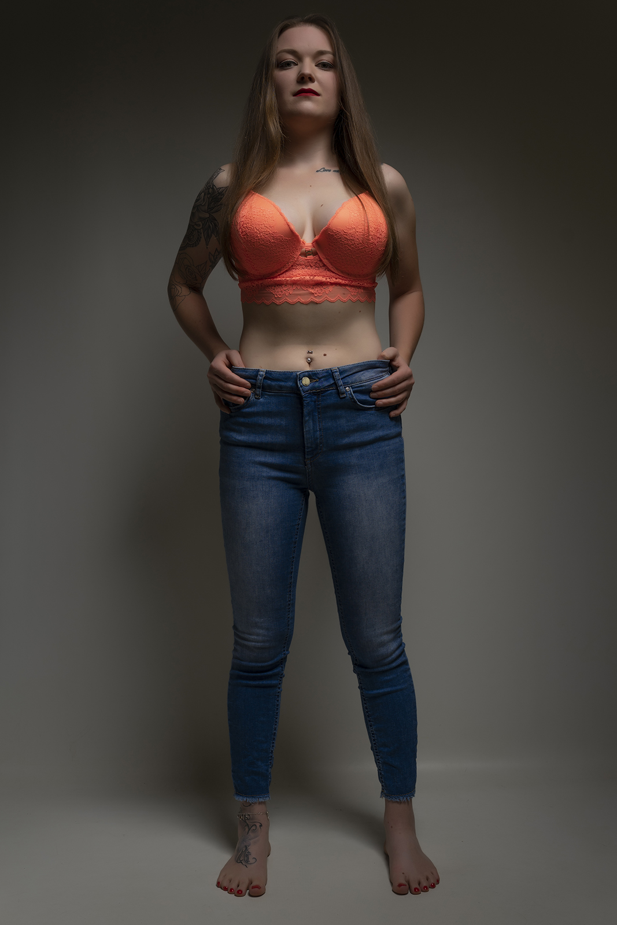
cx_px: 308
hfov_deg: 37.9
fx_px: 900
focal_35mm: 35
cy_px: 462
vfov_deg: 54.4
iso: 50
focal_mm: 35
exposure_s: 1/200
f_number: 5.6
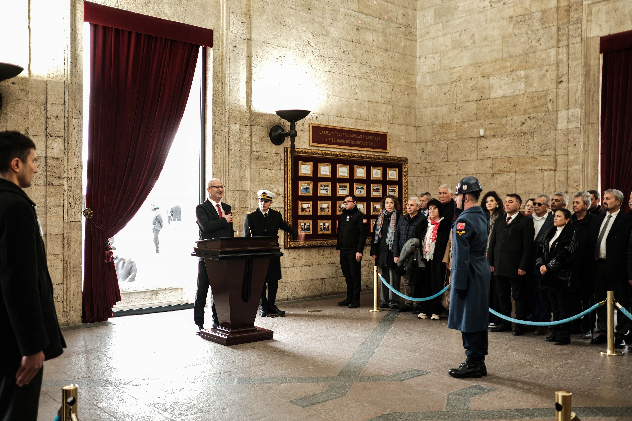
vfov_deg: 37.8
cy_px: 210
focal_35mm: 35
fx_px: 614
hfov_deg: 54.4
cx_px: 316
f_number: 2
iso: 100
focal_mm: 23
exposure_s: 1/6
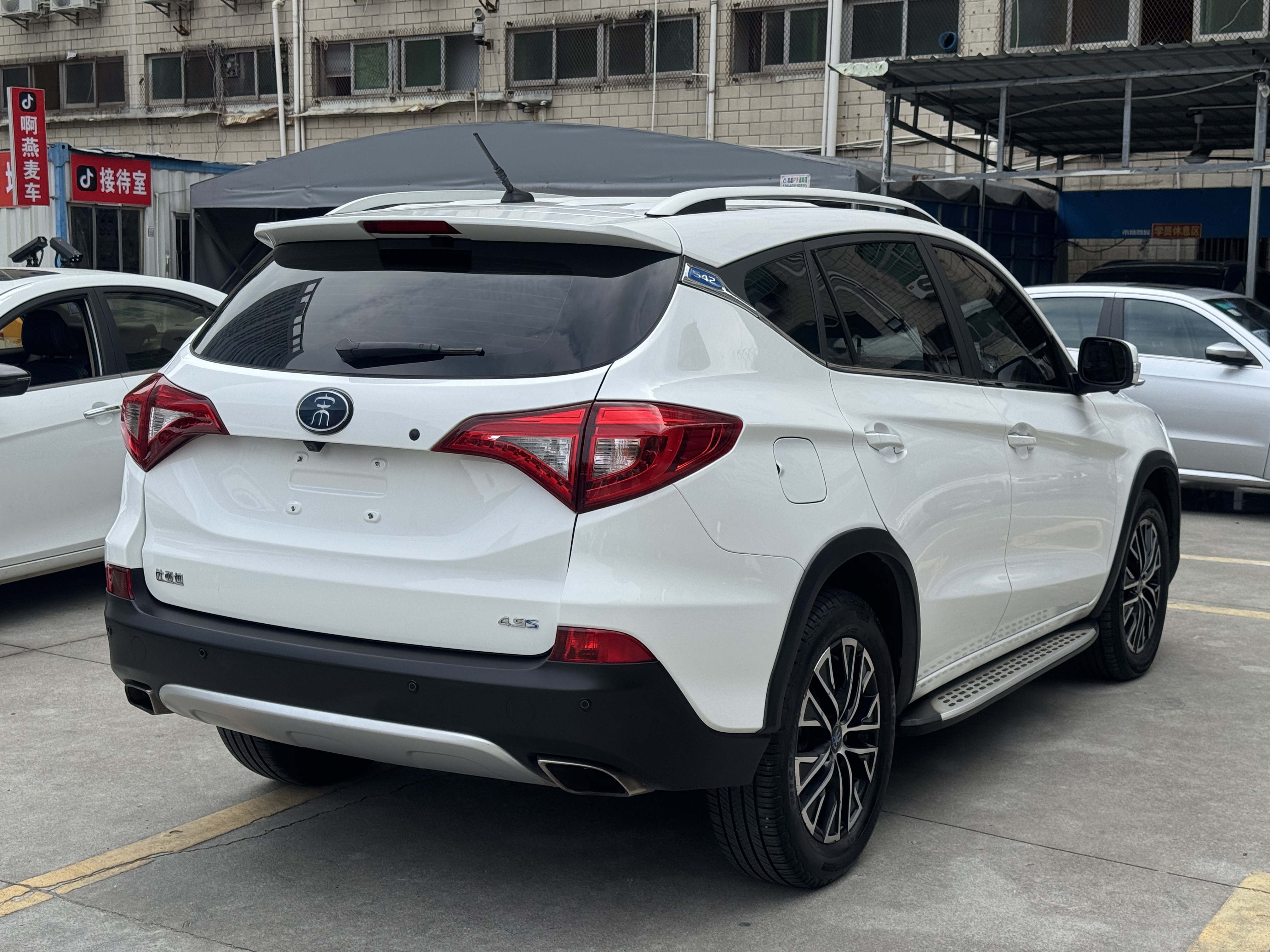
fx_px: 1761
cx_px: 635
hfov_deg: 39.7
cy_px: 476
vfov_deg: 30.3
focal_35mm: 48
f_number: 1.78
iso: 64
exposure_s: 1/3257
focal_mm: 6.76
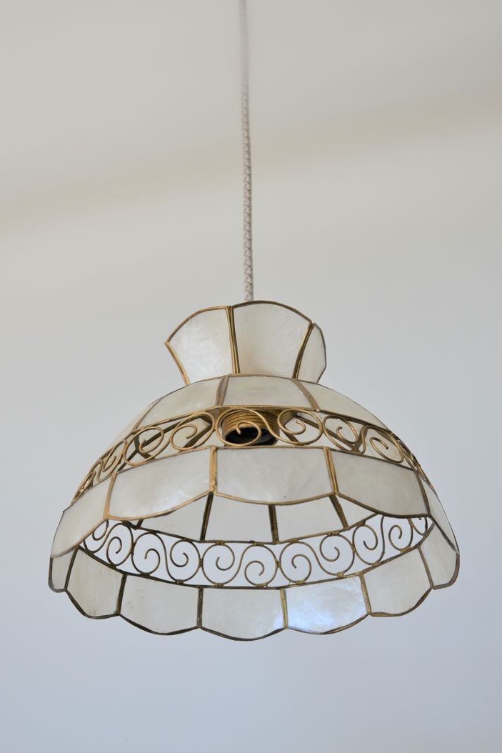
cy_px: 369
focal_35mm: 43
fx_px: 899
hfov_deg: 31.2
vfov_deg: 45.4
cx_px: 253
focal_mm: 28
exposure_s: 1/125
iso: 280
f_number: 5.6
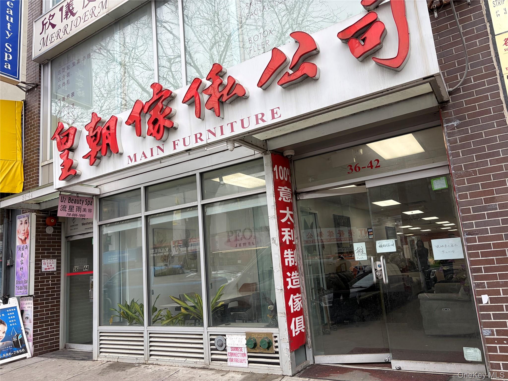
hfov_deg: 67.3
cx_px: 254
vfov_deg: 53.1
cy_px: 190
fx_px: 382
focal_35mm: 26
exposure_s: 1/263
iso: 40
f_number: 1.6
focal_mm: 5.96
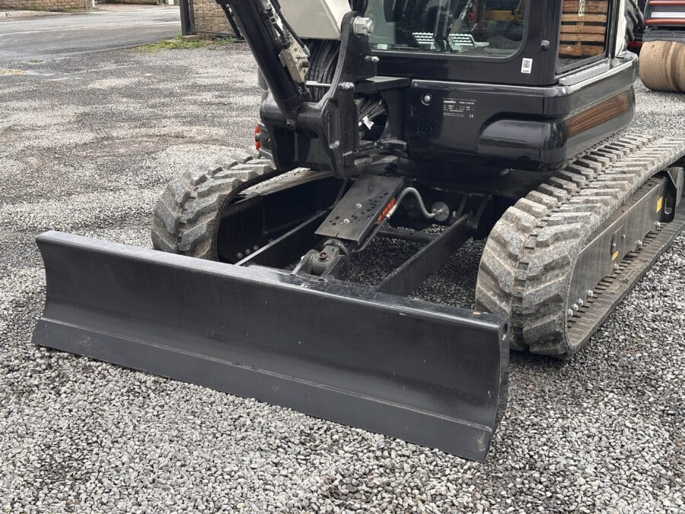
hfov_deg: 39.7
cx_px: 342
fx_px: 950
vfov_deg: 30.3
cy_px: 257
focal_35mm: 48
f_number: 1.78
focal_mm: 6.86
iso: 64
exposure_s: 1/321
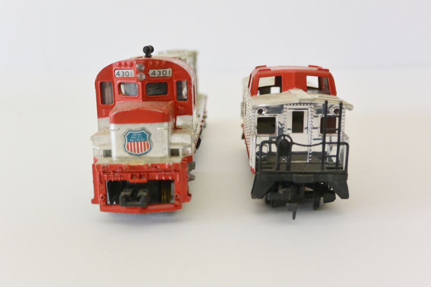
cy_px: 144
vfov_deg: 30.5
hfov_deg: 44.5
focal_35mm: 44
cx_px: 216
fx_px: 527
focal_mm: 16.3
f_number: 4.2
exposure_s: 1/30
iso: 800
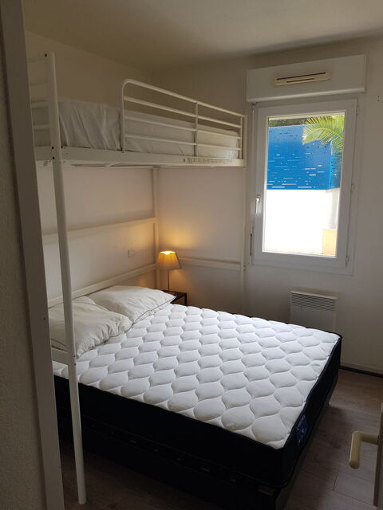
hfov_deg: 53.1
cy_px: 255
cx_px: 192
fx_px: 384
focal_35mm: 26
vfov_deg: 67.3
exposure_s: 1/143
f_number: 1.7
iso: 40
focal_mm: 4.2
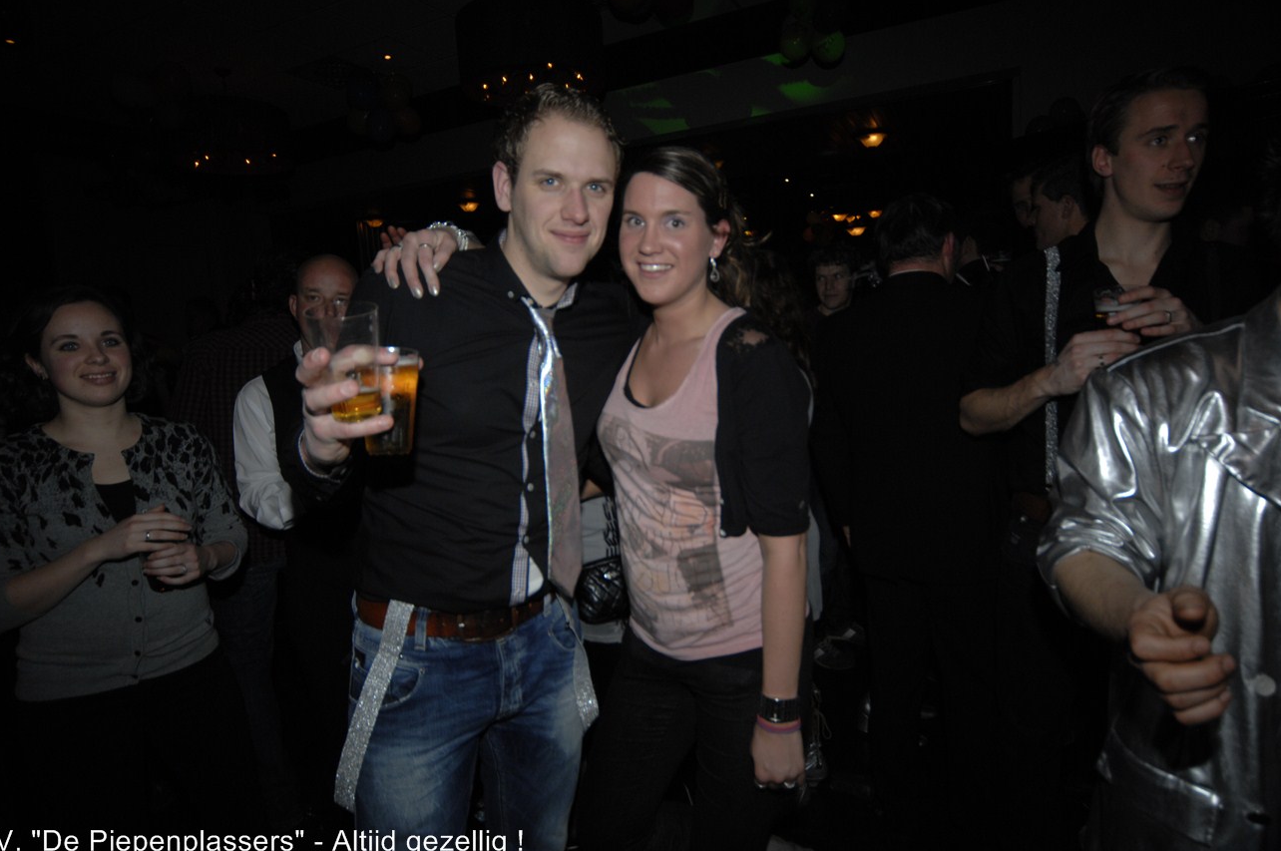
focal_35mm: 19
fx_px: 675
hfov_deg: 87.0
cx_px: 633
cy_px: 414
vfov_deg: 64.4
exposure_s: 1/60
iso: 250
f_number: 5
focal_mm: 12
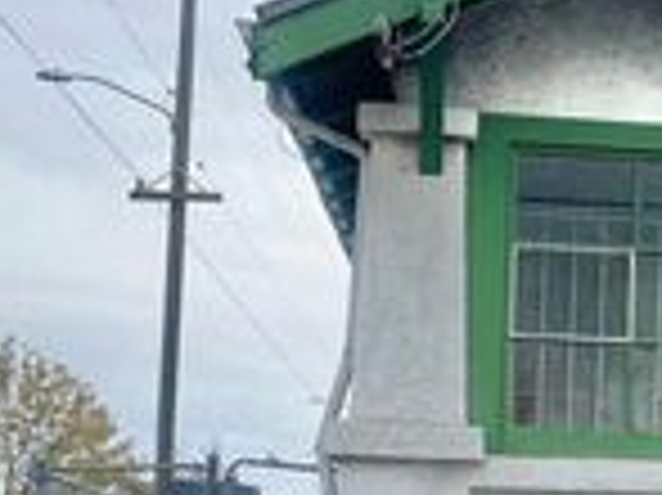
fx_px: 2006
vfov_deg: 13.9
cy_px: 475
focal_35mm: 105
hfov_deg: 17.5
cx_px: 869
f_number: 1.5
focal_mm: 5.7
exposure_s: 1/1901
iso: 50
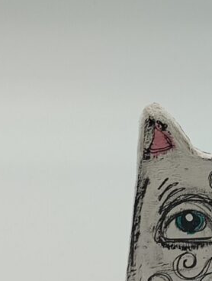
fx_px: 927
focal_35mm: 114
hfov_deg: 12.8
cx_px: 239
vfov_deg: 17.2
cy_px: 154
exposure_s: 1/100
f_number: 1.8
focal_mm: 4.27
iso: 125
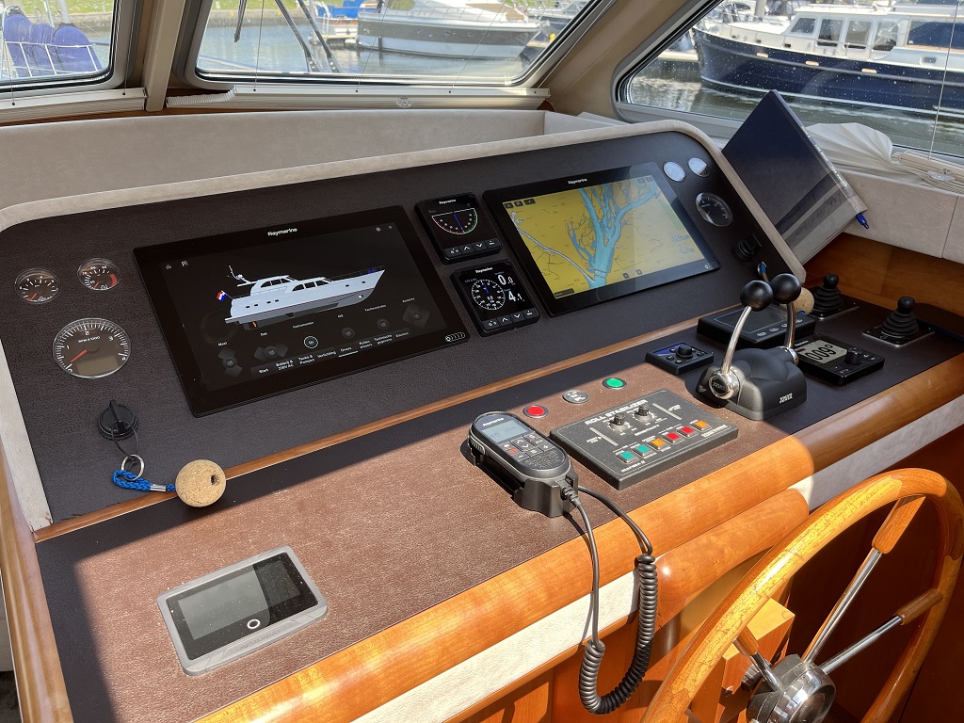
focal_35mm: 26
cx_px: 482
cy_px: 362
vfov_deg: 53.1
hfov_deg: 67.3
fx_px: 724
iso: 40
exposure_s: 1/279
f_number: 1.6
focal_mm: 5.1
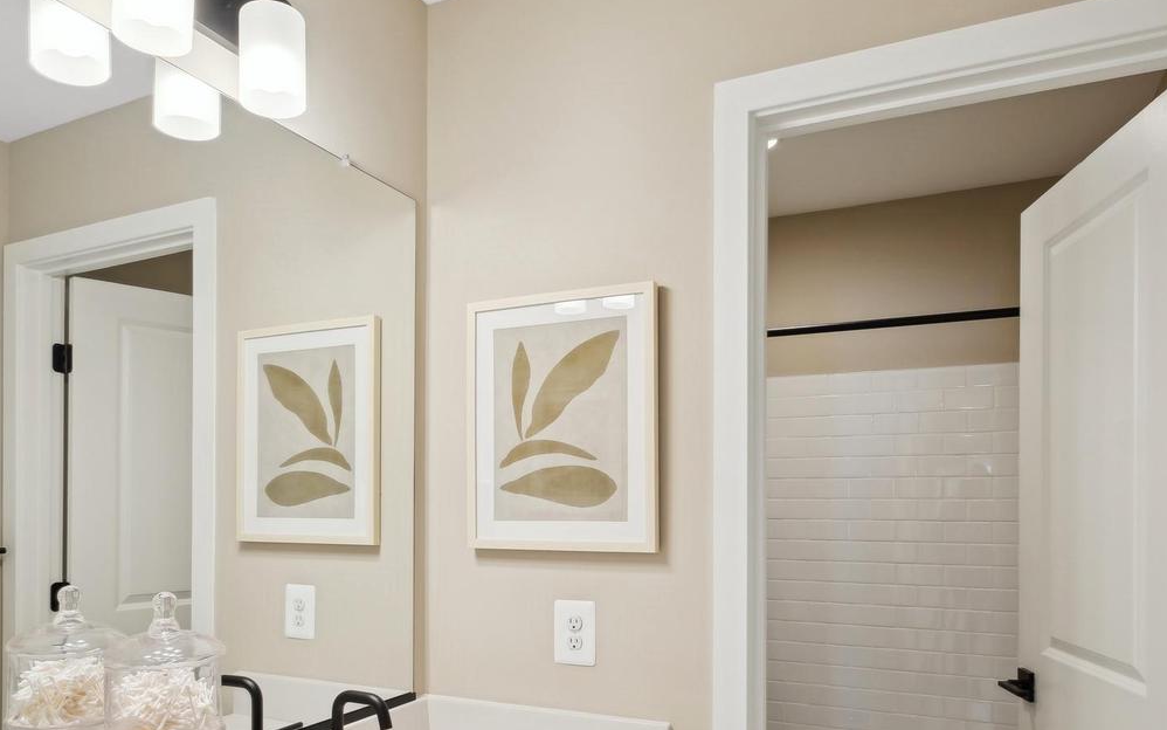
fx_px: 795
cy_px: 498
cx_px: 516
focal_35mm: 25
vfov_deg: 48.3
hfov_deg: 72.3
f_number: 8
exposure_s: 1/30
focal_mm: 11
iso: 400
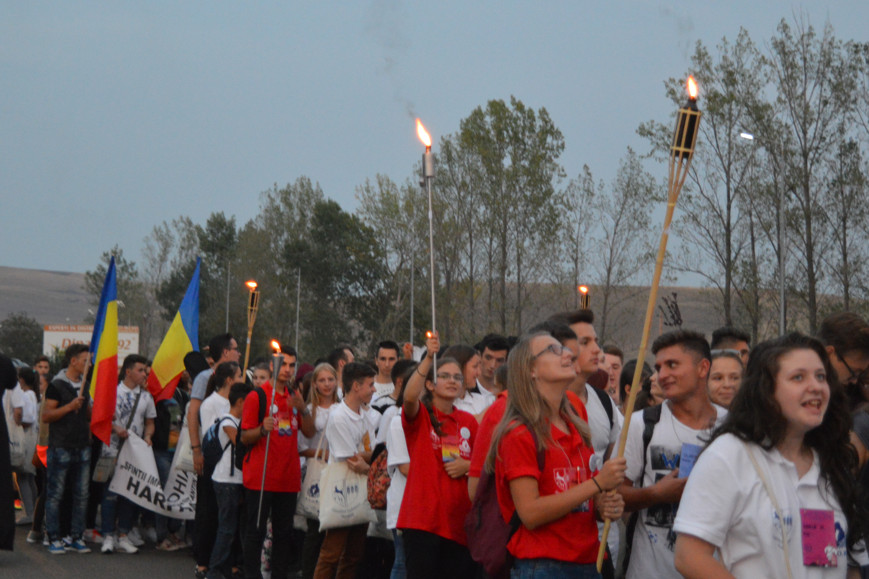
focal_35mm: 86
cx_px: 395
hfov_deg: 23.6
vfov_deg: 15.9
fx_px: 2076
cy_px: 235
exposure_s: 1/60
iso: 1800
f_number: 4.8
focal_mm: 40
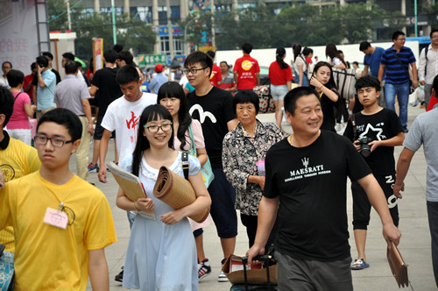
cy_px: 146
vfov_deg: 8.7
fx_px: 1914
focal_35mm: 158
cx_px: 219
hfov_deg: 13.1
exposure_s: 1/200
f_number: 5.6
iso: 800
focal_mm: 105
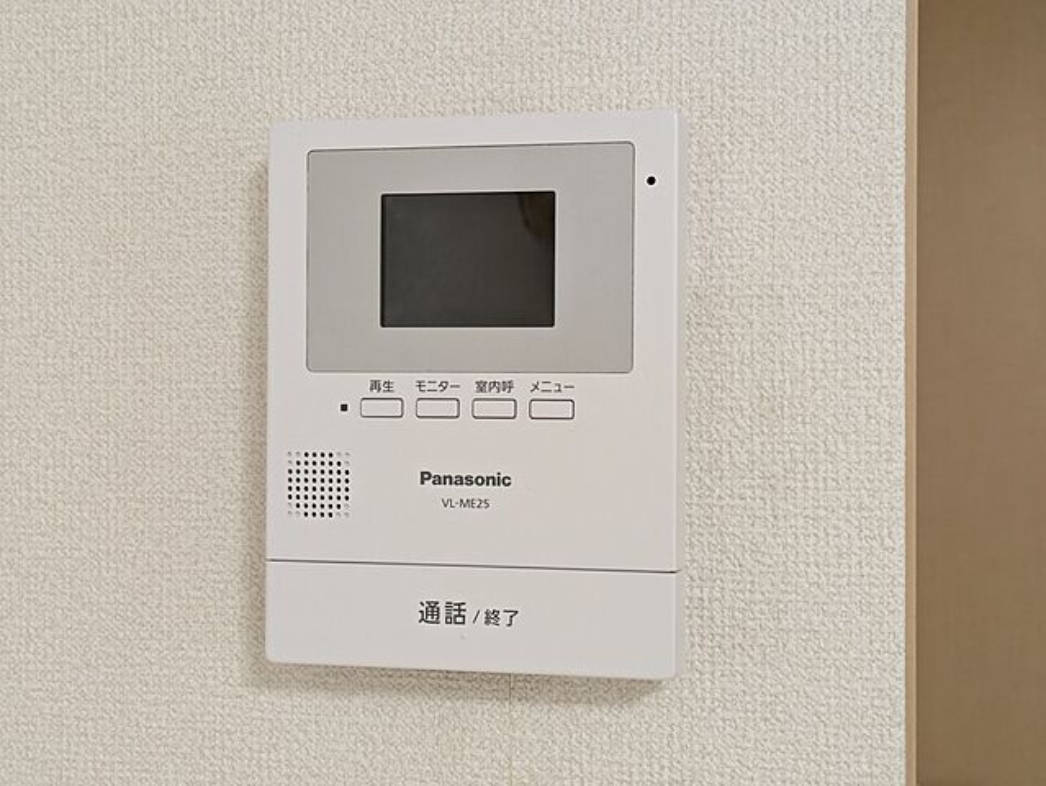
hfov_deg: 37.5
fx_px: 1542
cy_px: 393
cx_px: 523
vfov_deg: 28.6
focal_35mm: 51
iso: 339
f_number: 1.89
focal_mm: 5.43
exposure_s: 1/120
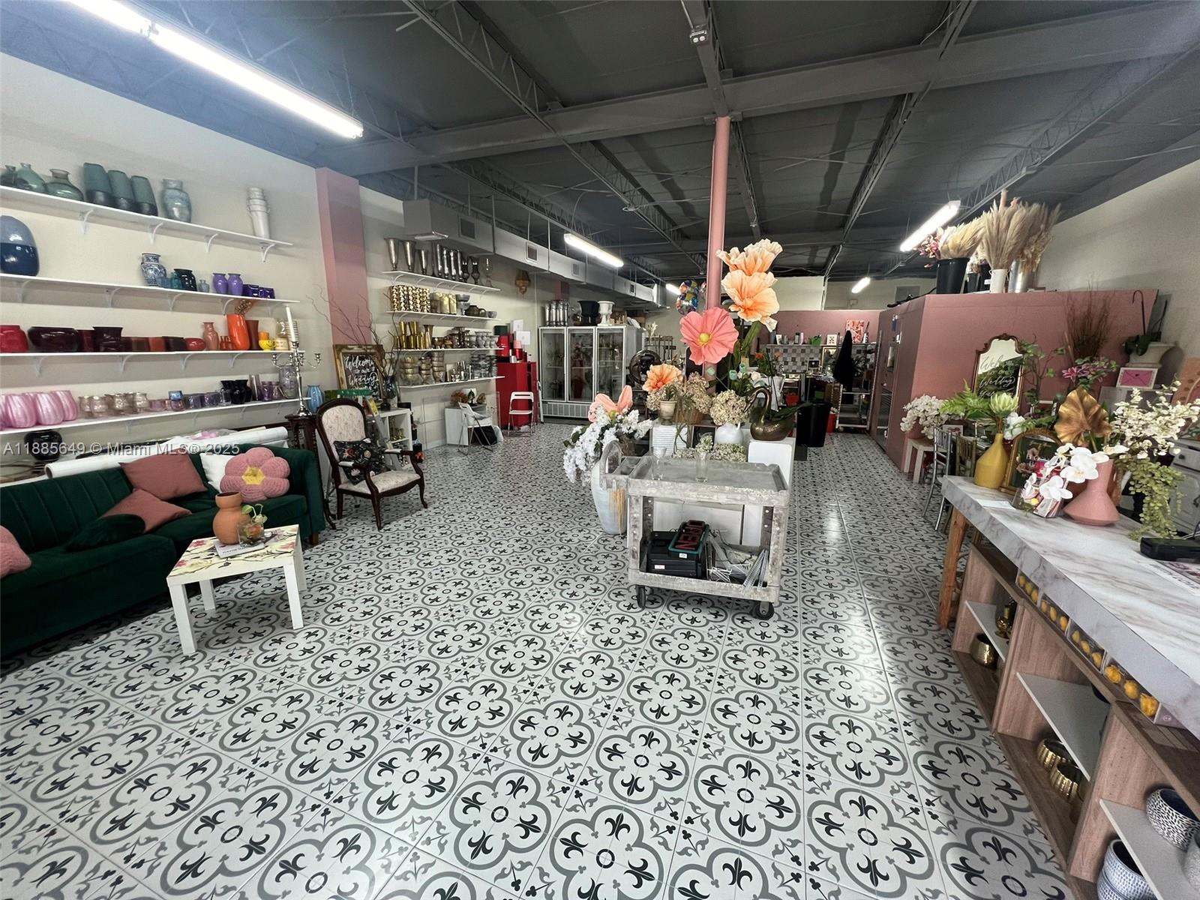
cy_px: 450
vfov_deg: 89.9
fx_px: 451
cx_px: 600
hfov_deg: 106.2
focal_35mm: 13
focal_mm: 1.57
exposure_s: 1/66
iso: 125
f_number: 1.8
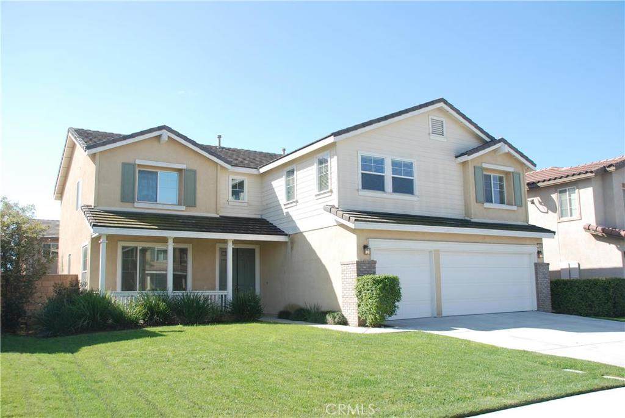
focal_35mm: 33
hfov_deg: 57.2
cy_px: 209
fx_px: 573
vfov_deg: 40.1
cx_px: 312
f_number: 7.1
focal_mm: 22
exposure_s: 1/200
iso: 100
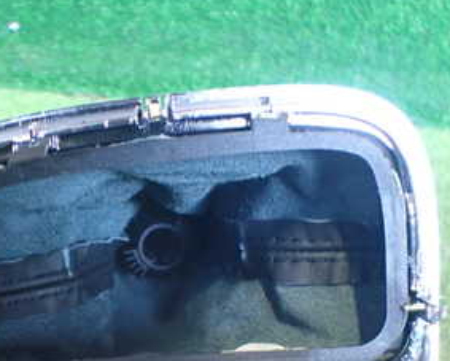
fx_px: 827
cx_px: 178
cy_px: 315
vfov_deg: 24.0
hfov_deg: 30.4
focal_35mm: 62
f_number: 2.3
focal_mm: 5.4
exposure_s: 1/40
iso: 800
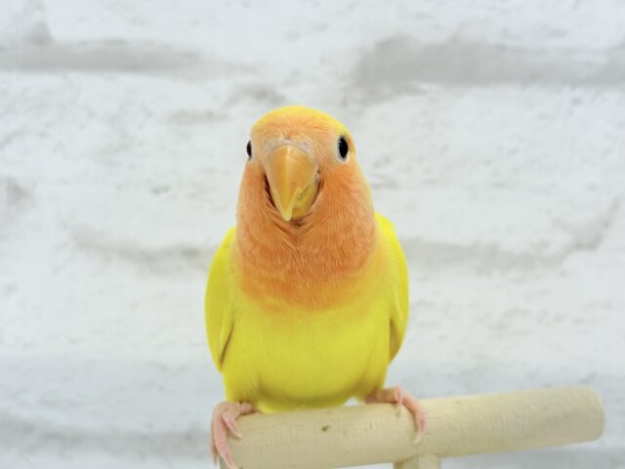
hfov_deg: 36.8
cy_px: 234
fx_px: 939
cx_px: 312
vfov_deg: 28.0
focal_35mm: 52
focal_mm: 5.96
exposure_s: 1/50
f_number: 1.6
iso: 25
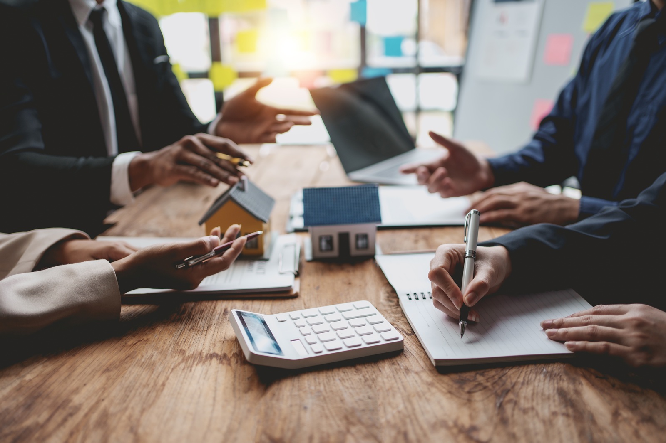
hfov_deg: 54.4
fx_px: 647
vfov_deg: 37.8
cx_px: 333
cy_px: 222
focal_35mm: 35
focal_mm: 35
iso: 200
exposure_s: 1/640
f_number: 1.8
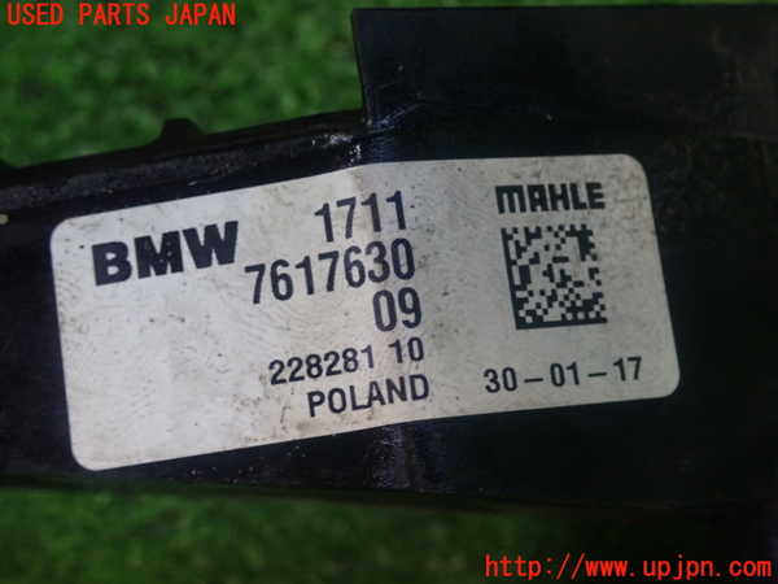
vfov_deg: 19.1
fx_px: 1731
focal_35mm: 77
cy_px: 292
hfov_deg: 25.3
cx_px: 389
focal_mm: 13.65
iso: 800
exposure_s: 1/30
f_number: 4.1
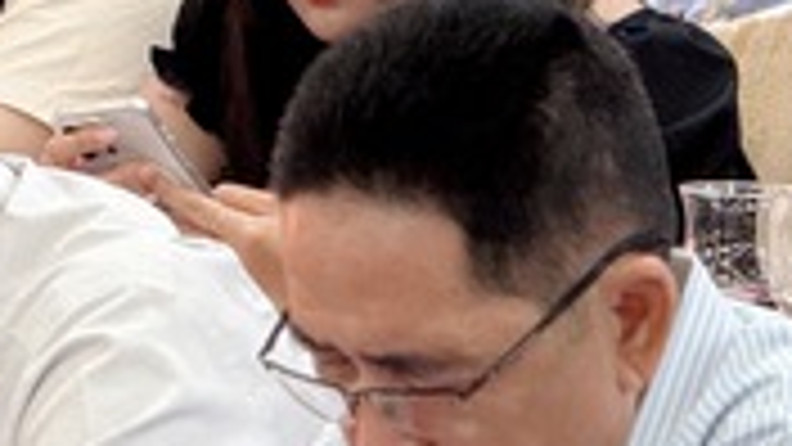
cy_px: -315
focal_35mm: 475
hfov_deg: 4.5
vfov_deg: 2.6
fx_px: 9975
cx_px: 356
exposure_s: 1/51
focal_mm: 15.66
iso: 200
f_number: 2.8
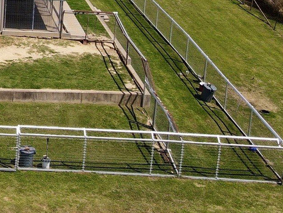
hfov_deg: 21.6
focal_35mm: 79
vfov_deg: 17.6
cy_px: -60
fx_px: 646
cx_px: -111
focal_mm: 4.5
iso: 100
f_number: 2.8
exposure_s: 1/1000
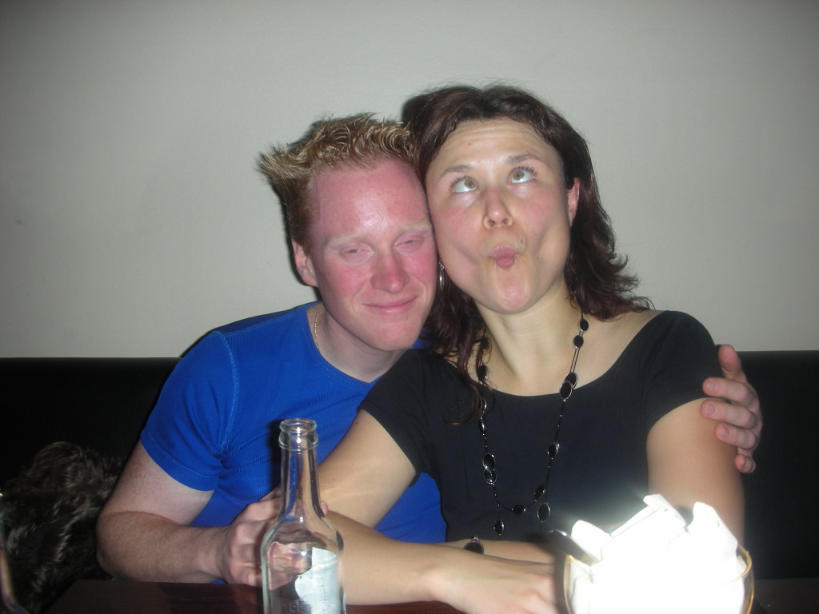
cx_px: 410
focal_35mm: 35
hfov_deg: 52.6
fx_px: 828
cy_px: 307
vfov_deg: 40.7
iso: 50
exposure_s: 1/60.1
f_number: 3
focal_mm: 5.8
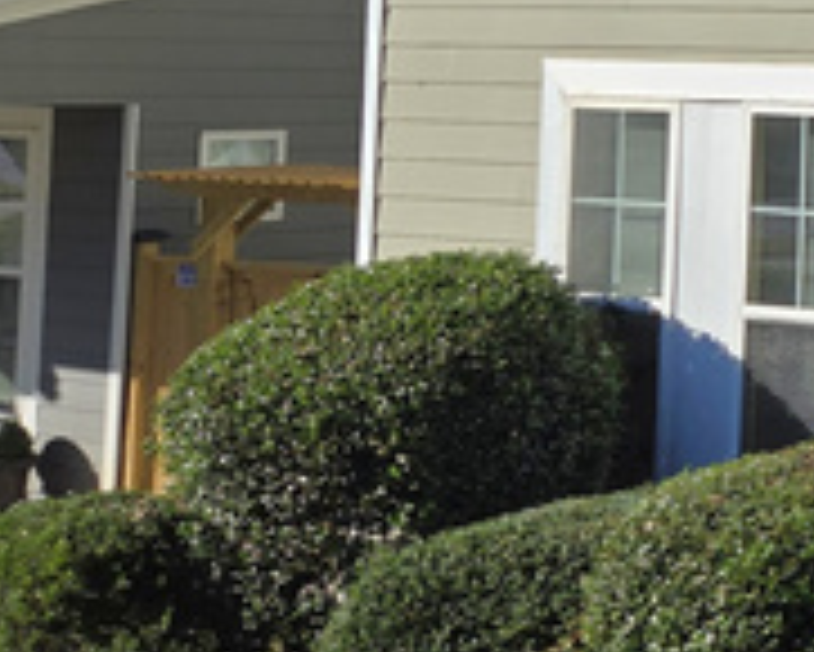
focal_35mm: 99
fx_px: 2386
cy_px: -72
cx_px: 1529
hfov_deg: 16.0
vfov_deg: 15.2
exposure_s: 1/2339
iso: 25
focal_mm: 5.4
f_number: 1.8
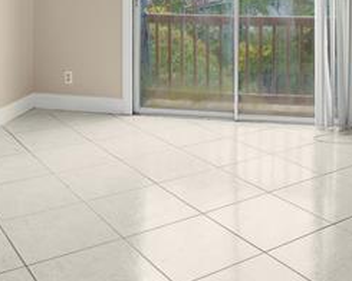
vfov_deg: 29.2
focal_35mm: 46
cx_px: 152
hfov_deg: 40.3
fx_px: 479
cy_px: -37
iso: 100
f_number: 8
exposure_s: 1/5
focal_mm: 10
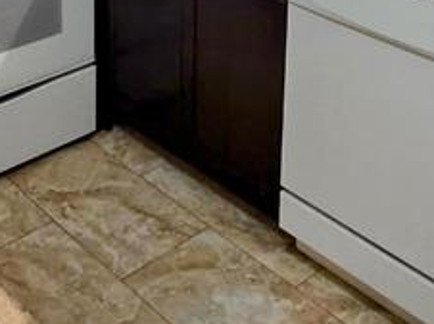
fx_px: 739
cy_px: -207
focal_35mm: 59
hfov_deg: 32.6
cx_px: 175
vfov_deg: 20.1
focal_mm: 2.2
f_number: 2.2
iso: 160
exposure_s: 1/60
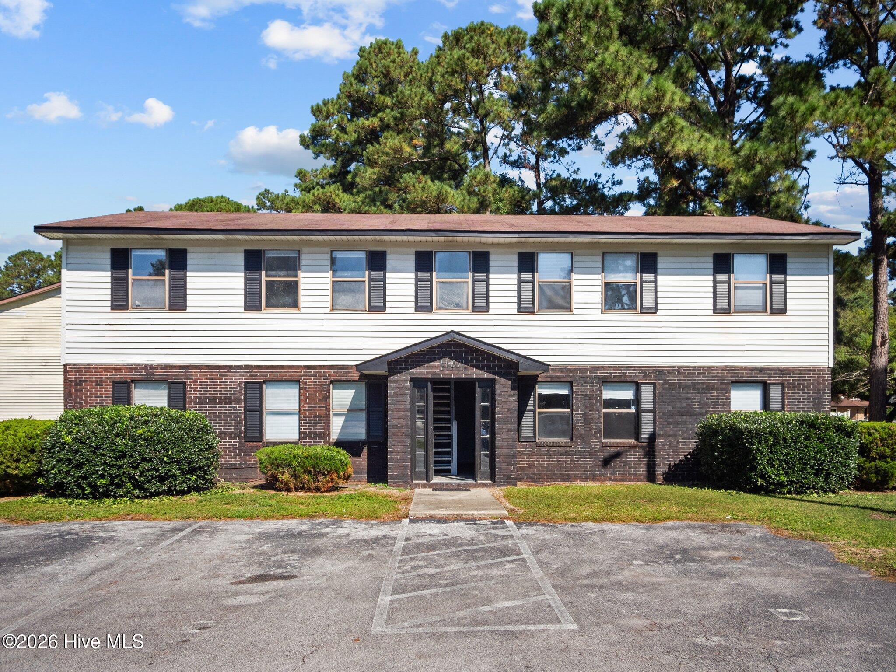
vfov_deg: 49.7
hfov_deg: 63.4
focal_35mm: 28
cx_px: 448
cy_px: 336
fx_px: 725
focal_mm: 14
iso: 200
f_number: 4
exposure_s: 1/2500
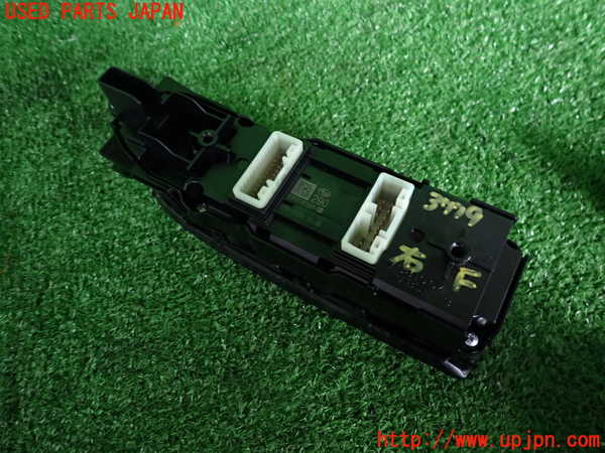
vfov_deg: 54.9
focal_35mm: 25
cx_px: 302
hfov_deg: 69.4
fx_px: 437
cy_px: 226
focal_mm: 4.5
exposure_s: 1/30
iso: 320
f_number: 2
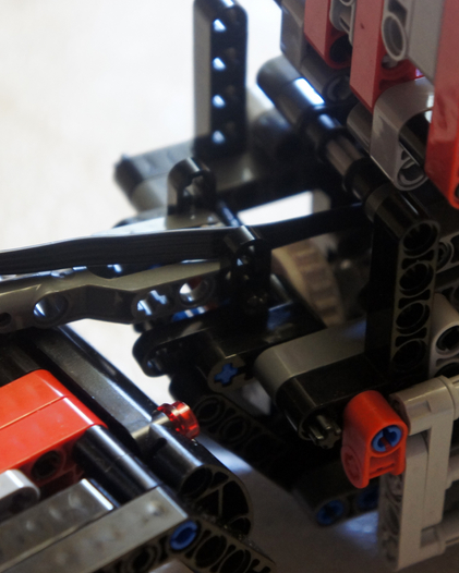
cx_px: 213
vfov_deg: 16.3
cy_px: 286
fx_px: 1998
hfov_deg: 13.1
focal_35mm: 118
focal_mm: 55
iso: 1600
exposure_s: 1/20
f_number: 5.6
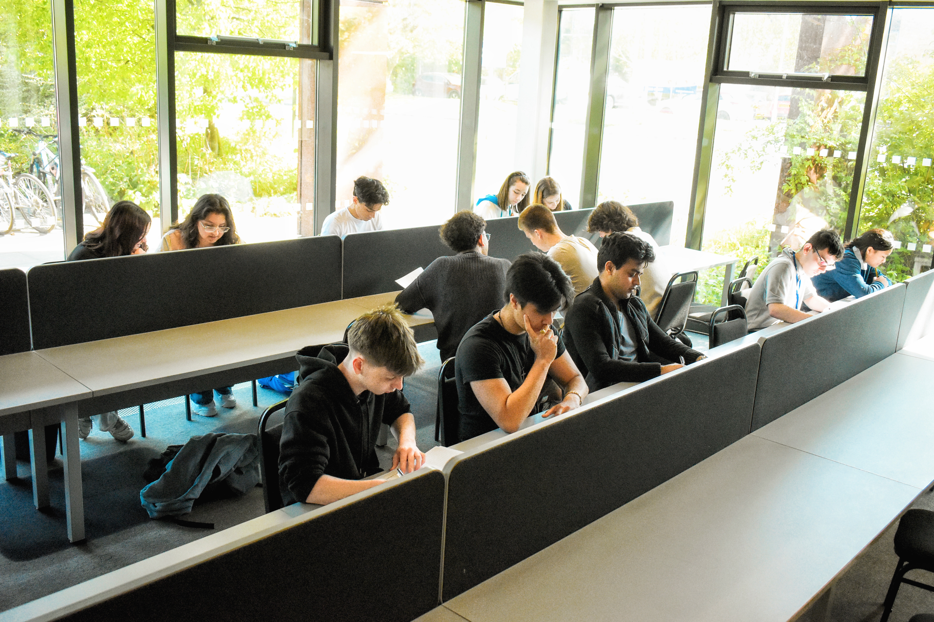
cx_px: 467
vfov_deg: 38.4
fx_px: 895
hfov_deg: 55.1
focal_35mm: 34
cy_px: 311
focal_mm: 23
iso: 3200
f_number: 4.5
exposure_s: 1/500
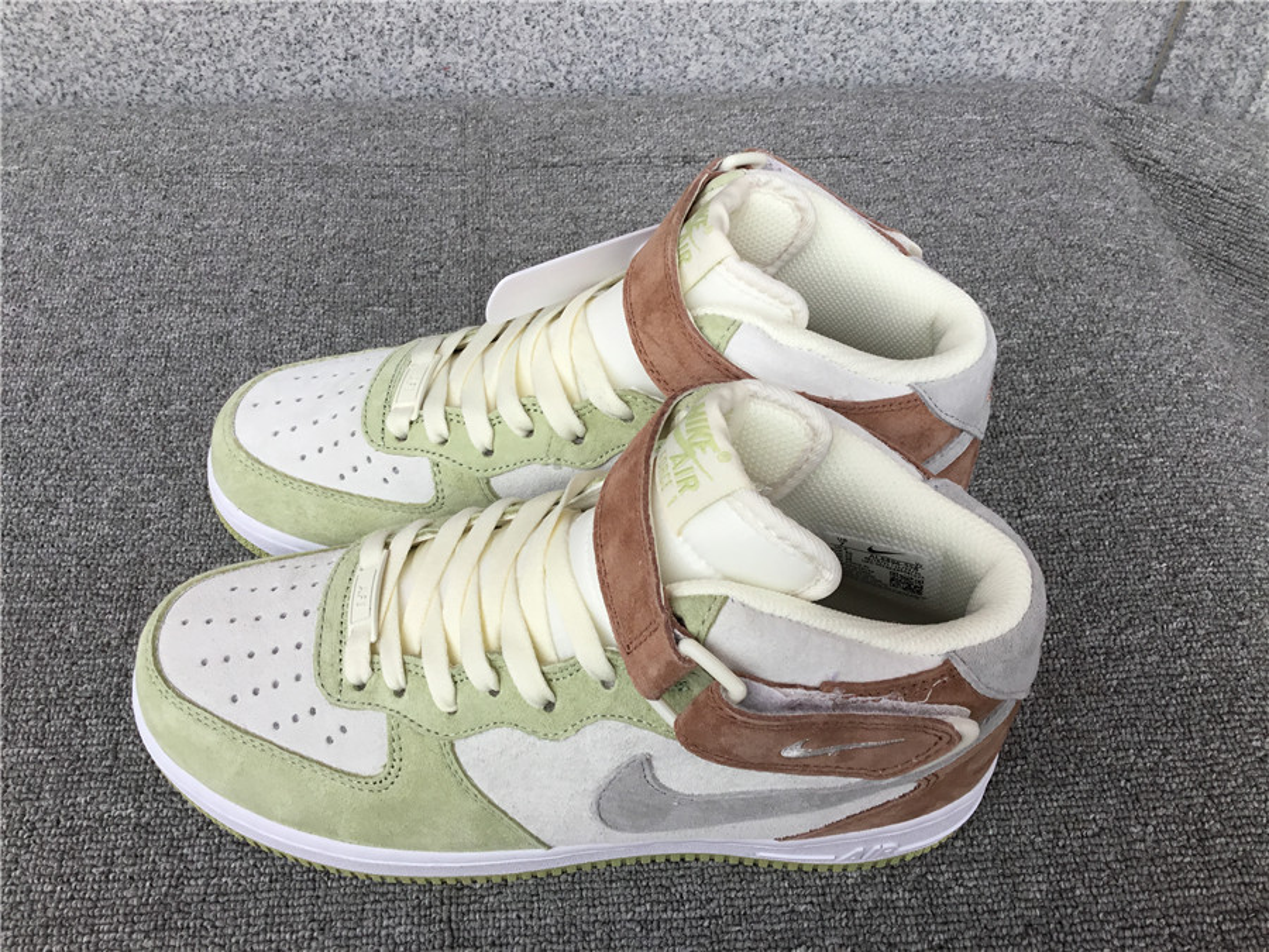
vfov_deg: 45.4
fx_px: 1136
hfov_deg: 58.4
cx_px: 634
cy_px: 476
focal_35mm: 31
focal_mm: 3.3
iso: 25
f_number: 2.4
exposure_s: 1/195
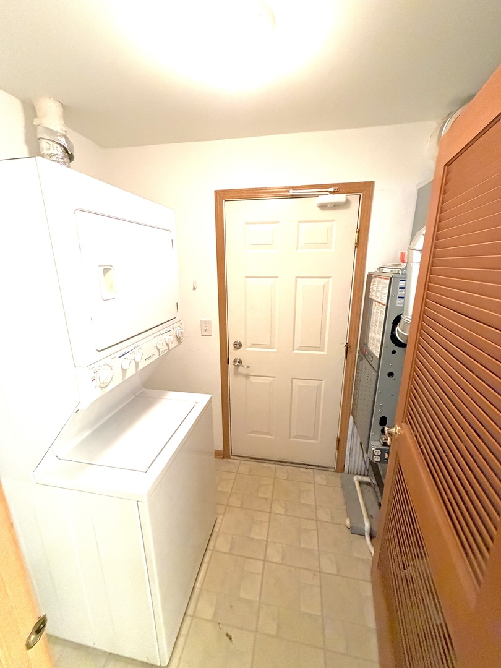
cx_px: 250
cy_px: 334
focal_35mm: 14
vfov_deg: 102.1
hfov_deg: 85.7
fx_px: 270
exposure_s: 1/60
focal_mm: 2.22
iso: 640
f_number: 2.2
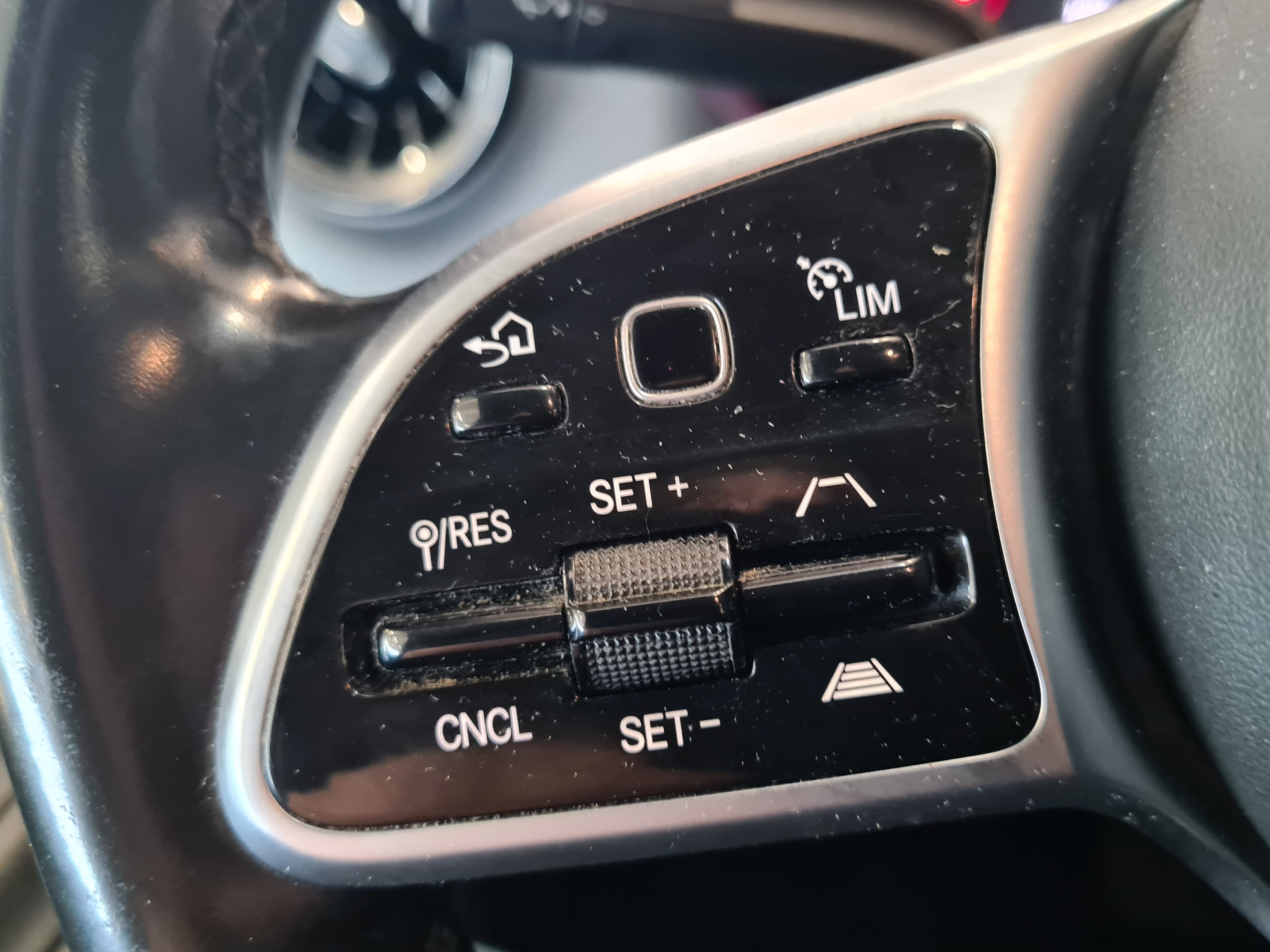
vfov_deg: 45.4
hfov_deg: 58.3
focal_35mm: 31
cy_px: 485
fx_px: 1137
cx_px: 694
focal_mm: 5.4
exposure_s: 1/25
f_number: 1.8
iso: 800
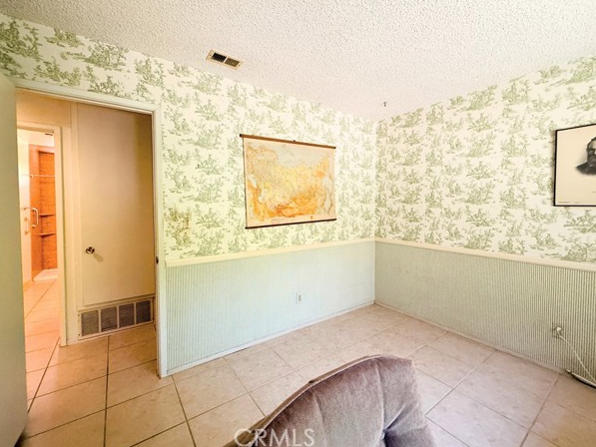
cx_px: 295
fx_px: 258
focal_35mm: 15
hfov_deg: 98.2
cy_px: 213
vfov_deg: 81.7
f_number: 2.2
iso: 320
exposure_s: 1/60
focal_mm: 2.22
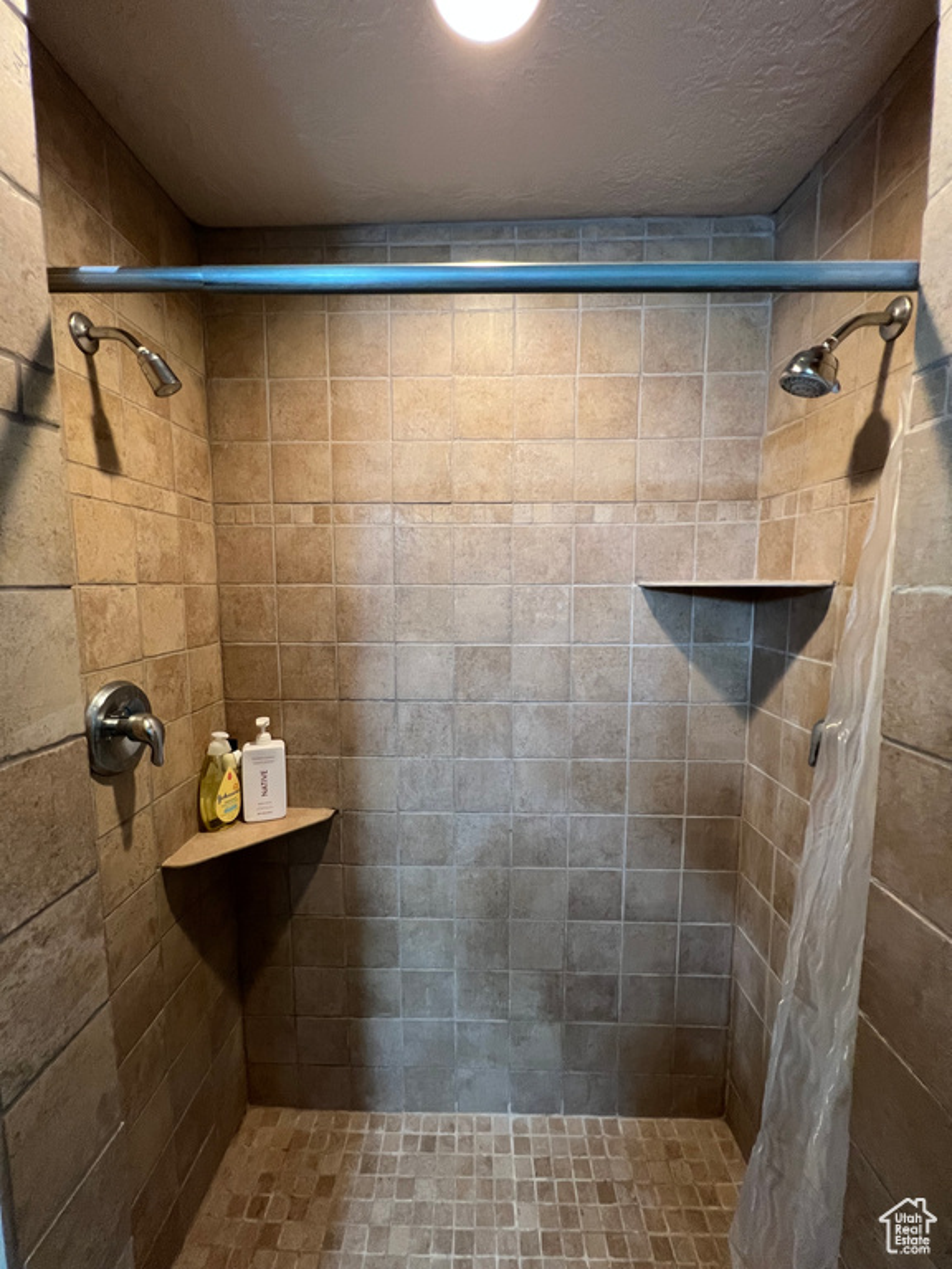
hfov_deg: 89.9
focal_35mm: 13
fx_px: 477
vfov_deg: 106.2
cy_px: 634
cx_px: 476
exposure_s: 1/60
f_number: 1.8
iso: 250
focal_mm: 1.57
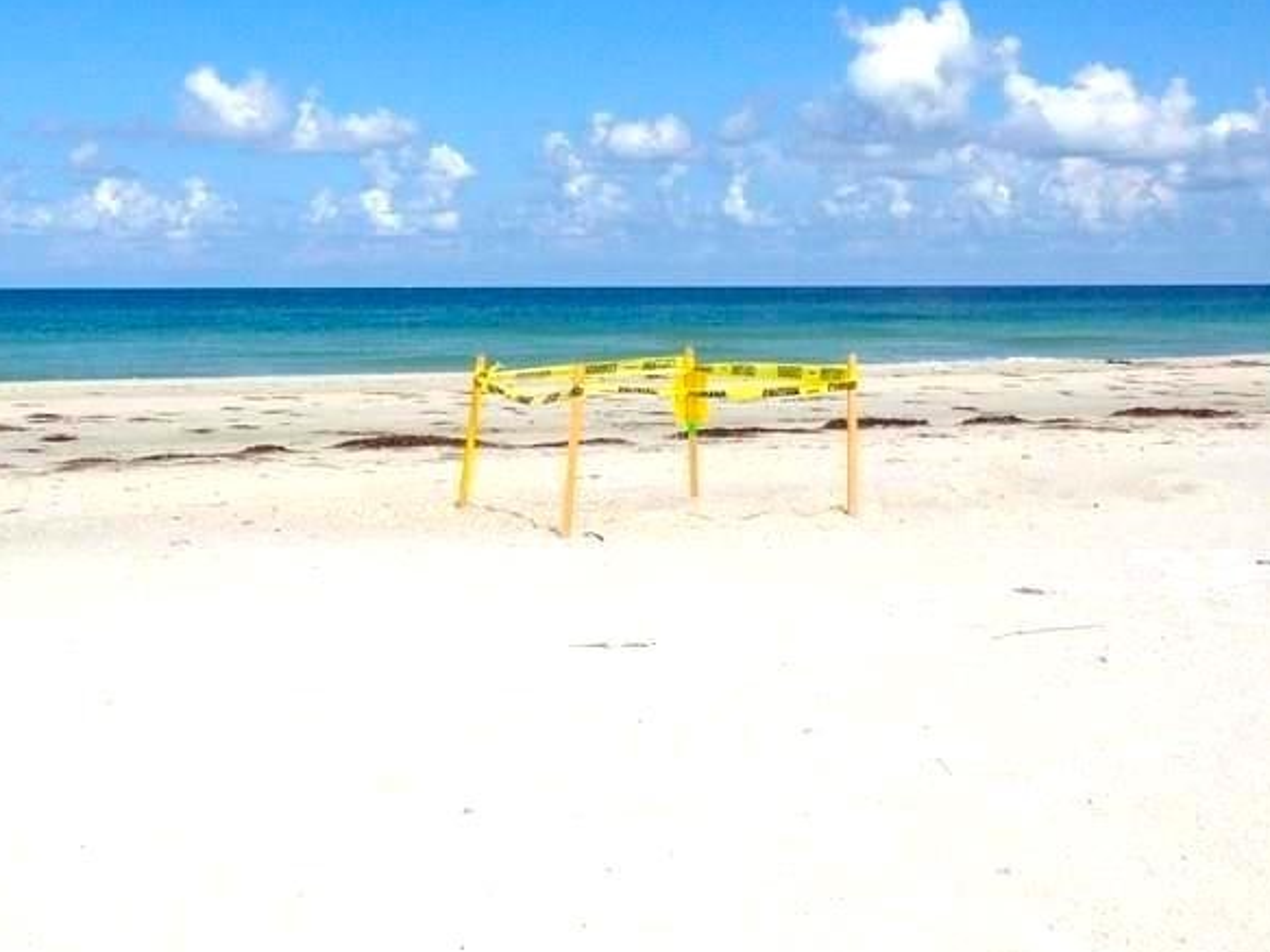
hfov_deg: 33.1
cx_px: 464
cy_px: 375
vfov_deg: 25.2
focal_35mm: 58
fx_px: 2127
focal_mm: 4.13
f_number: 2.4
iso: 50
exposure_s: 1/3195
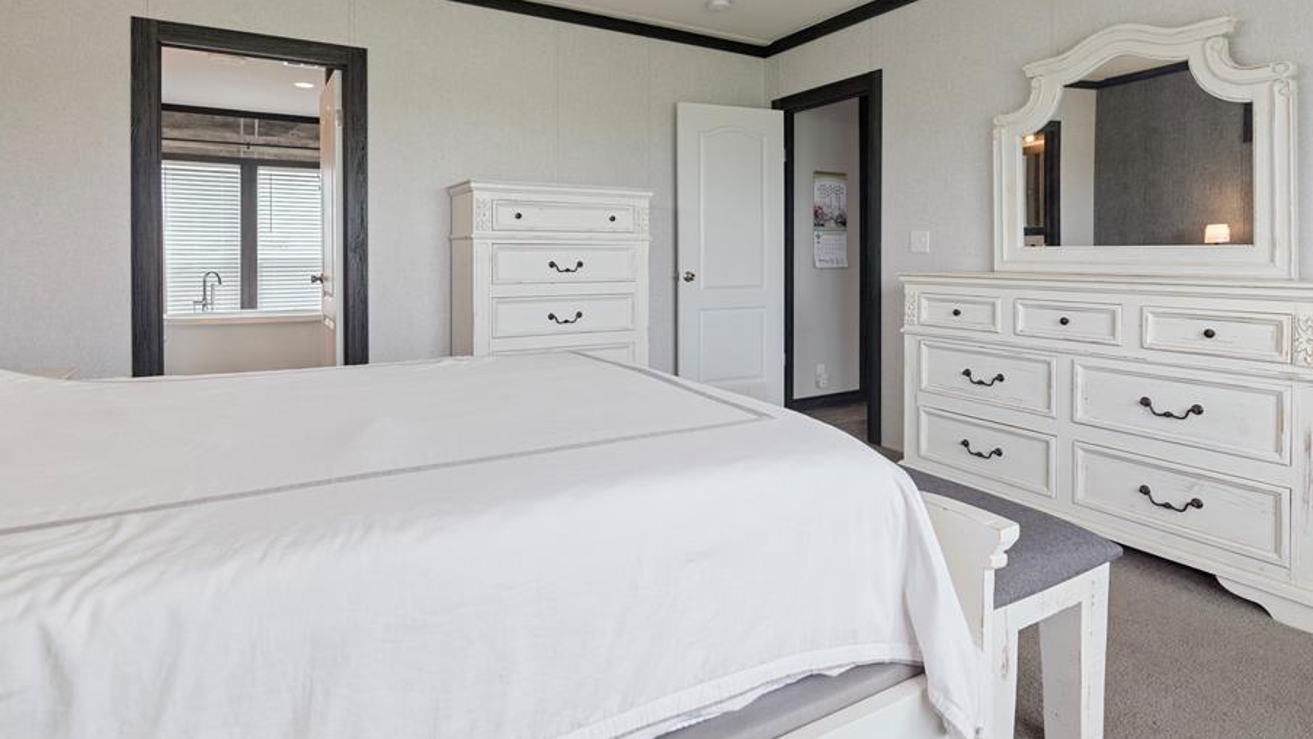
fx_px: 662
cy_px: 273
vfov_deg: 57.6
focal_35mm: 19
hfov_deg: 89.6
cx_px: 662
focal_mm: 16
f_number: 4.5
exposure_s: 1/50
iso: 200
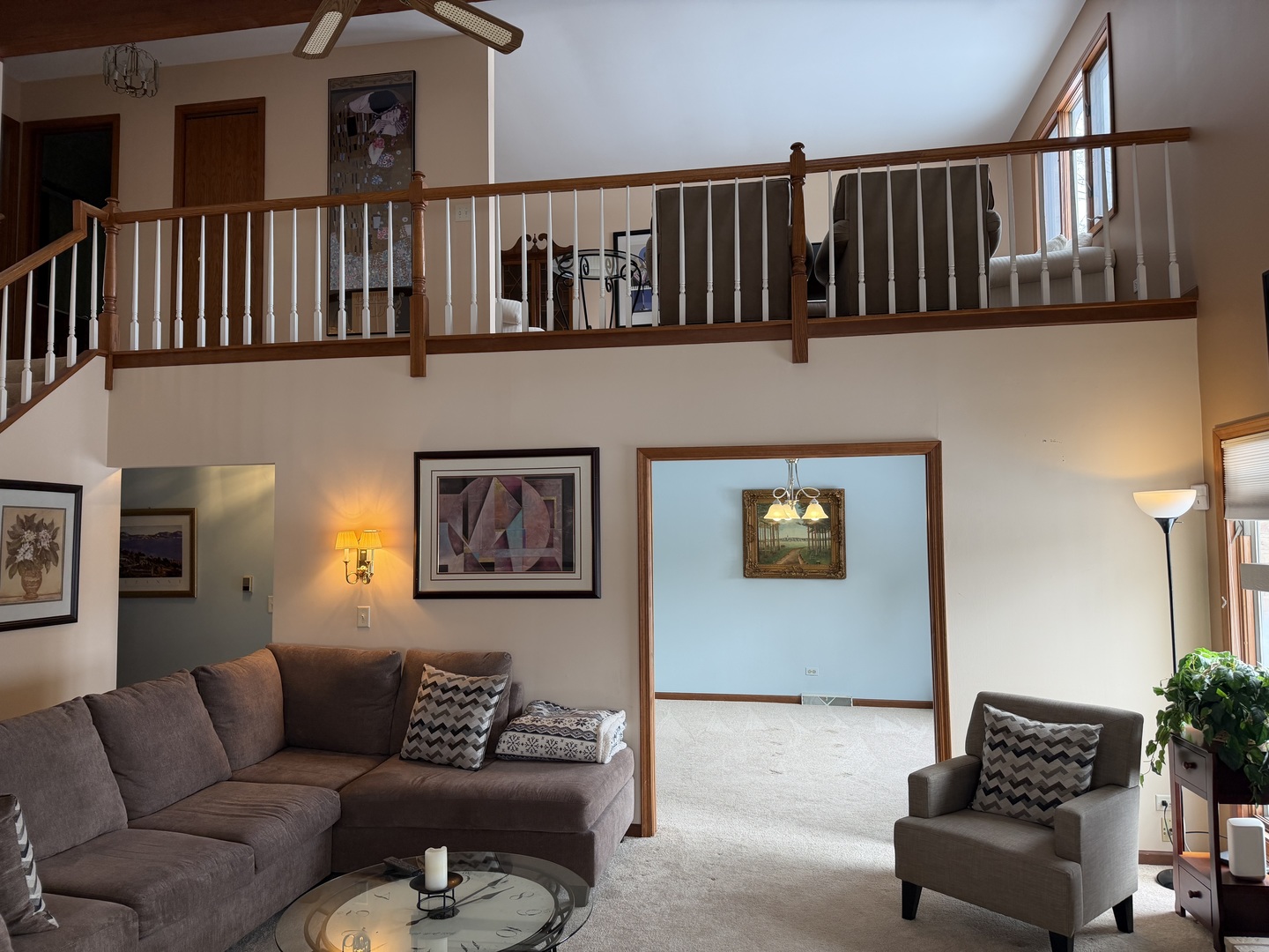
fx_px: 880
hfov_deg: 71.6
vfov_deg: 56.8
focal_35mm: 24
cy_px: 476
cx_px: 634
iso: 100
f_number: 1.78
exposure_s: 1/159
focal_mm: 6.76
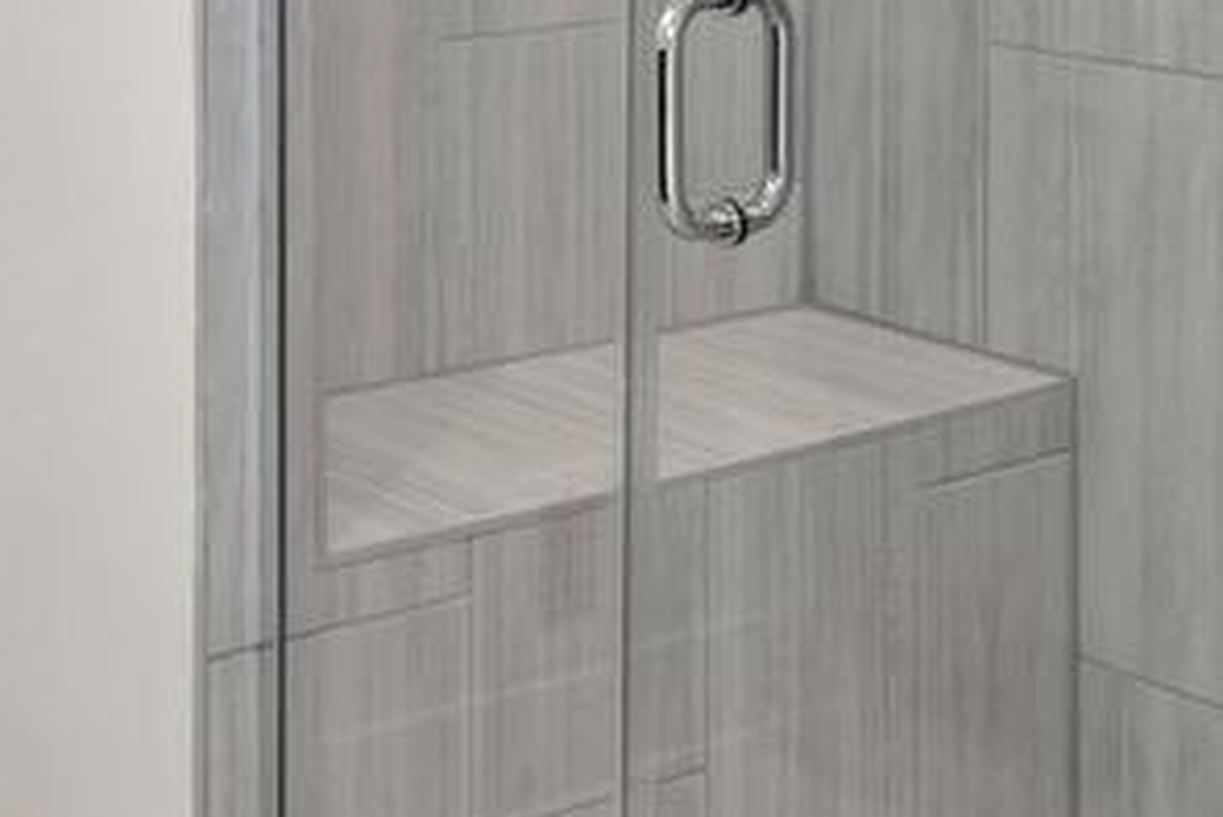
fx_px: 2651
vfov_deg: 15.7
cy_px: -516
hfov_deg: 22.8
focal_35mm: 78
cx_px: -423
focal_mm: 16
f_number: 8
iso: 320
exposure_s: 1/5
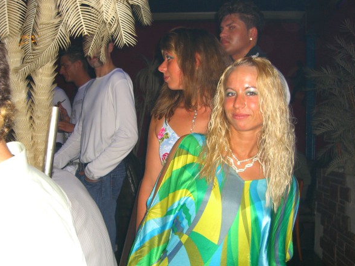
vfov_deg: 36.8
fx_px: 400
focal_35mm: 39
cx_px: 176
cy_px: 132
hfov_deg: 47.9
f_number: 2.8
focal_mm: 7.9
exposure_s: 1/60
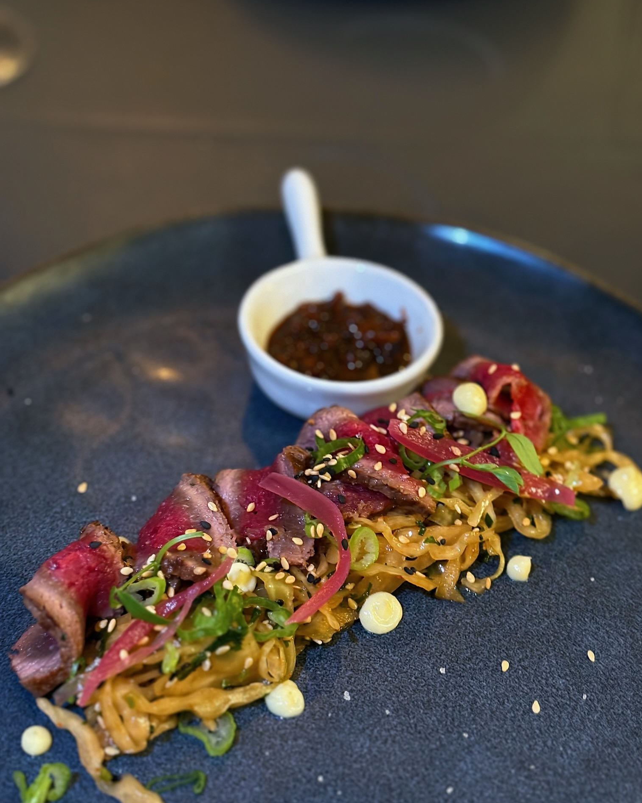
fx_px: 1306
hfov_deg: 27.6
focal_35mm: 55
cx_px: 326
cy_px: 418
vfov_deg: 34.1
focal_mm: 5.96
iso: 250
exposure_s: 1/25
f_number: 1.6
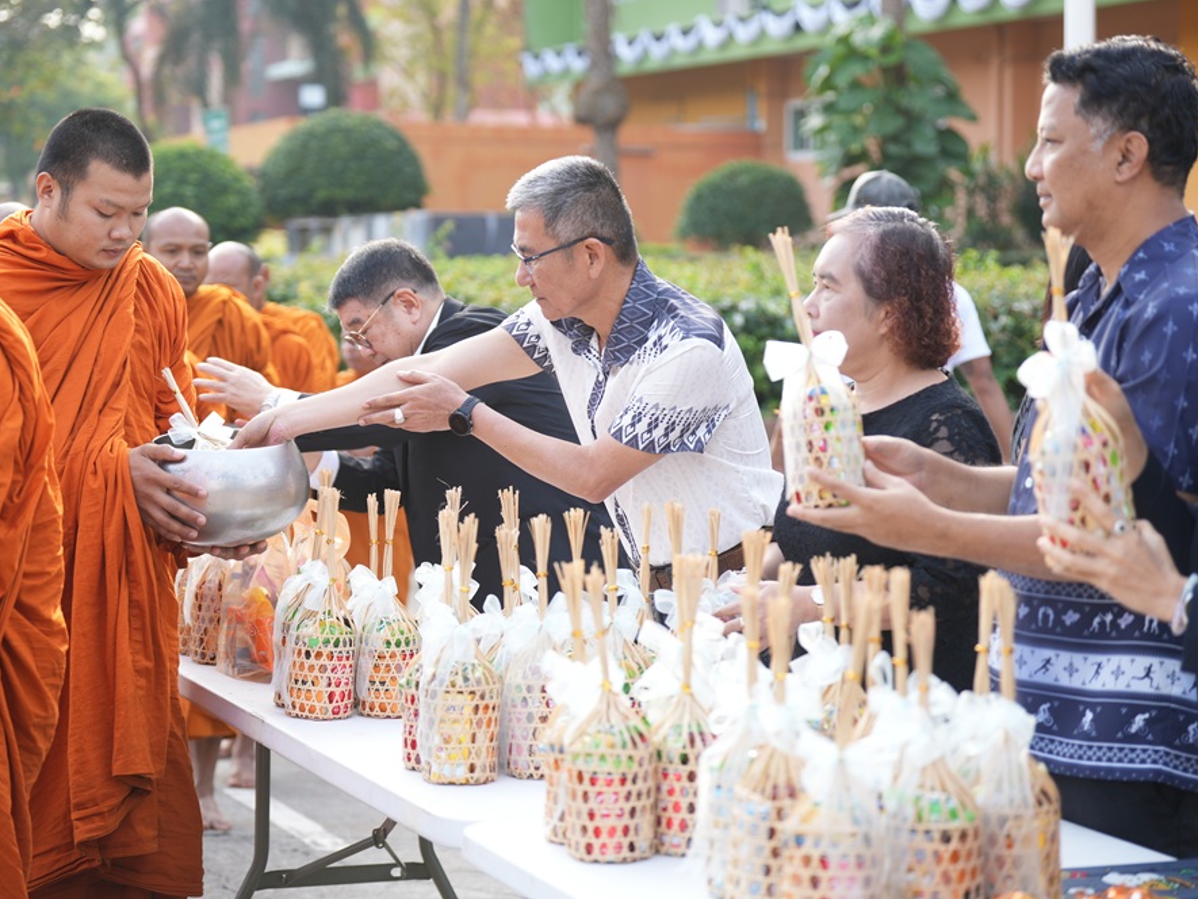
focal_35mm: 76
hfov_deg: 25.6
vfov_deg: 19.4
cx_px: 525
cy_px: 450
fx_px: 2631
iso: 100
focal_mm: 70
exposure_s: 1/160
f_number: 2.8
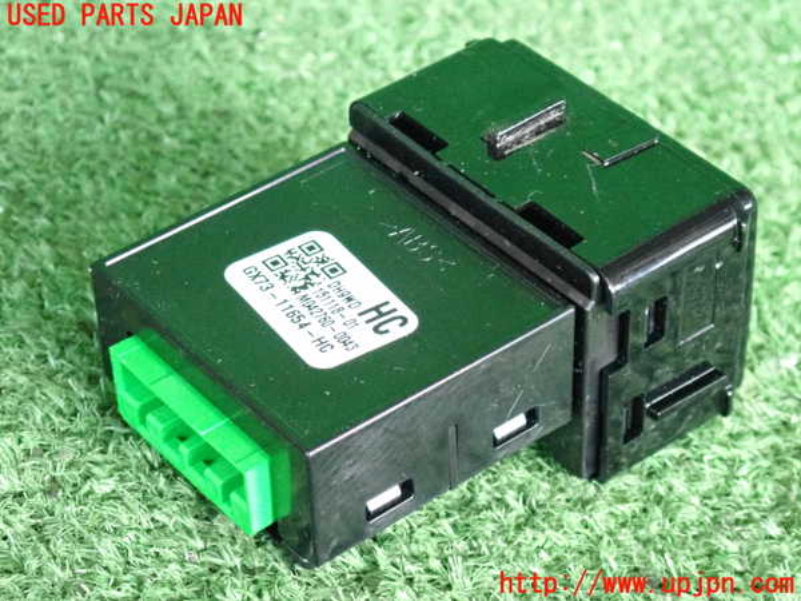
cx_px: 400
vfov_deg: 14.8
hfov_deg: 19.6
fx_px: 2314
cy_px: 300
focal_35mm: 100
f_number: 4.9
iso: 3200
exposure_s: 1/125
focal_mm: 18
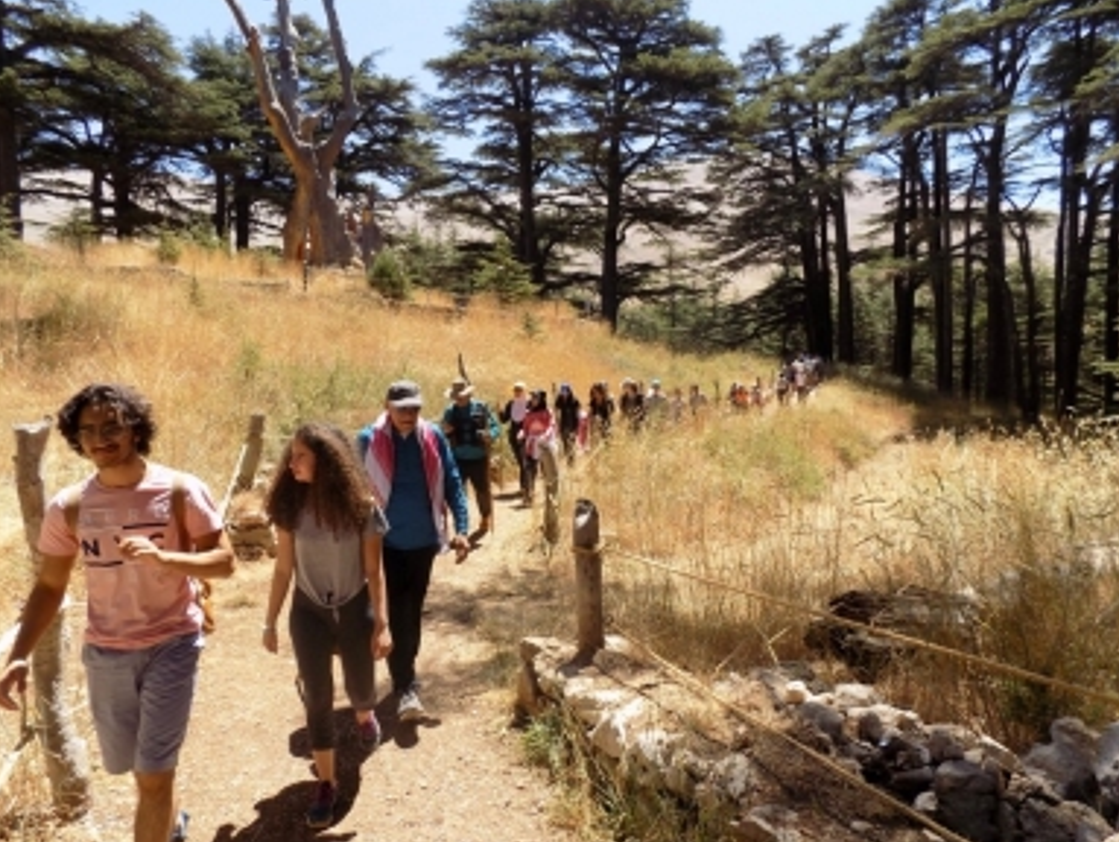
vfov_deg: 56.9
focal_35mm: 24
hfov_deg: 71.5
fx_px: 777
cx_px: 573
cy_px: 424
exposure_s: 1/500
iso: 80
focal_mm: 4
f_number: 3.1
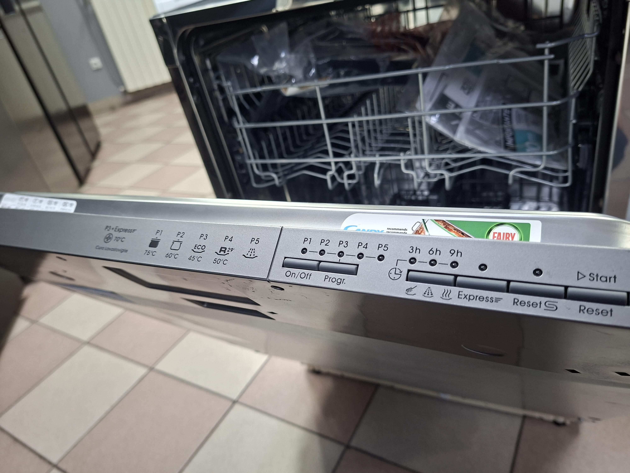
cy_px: 236
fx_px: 419
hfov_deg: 73.9
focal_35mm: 23
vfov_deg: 58.9
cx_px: 315
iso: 250
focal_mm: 5.54
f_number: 1.8
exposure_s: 1/50
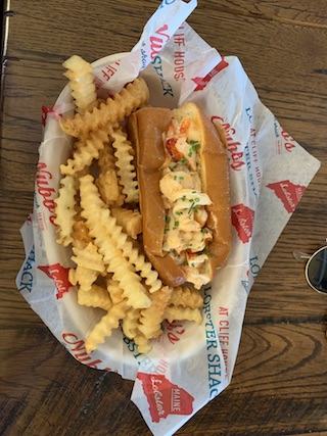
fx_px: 328
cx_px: 164
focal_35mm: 26
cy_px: 218
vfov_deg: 67.3
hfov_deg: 53.0
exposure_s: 1/40
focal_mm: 4.25
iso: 320
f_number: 1.8
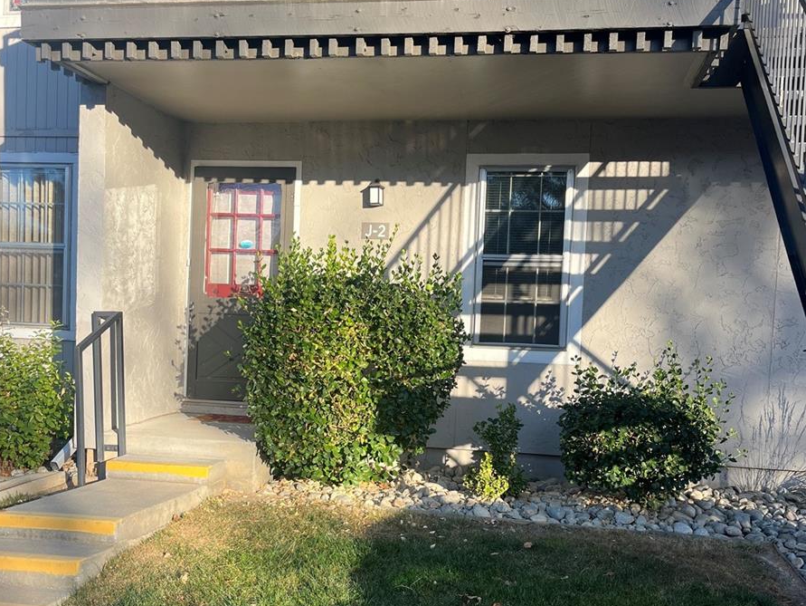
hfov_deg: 52.6
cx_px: 403
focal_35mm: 35
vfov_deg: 40.5
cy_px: 372
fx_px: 815
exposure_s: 1/787
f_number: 1.6
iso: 50
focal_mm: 5.1
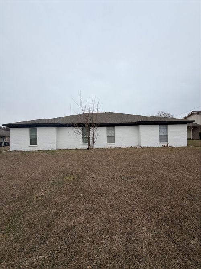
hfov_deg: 85.7
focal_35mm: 14
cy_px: 134
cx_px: 100
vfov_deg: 102.1
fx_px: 108
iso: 25
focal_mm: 2.22
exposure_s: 1/770
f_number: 2.2
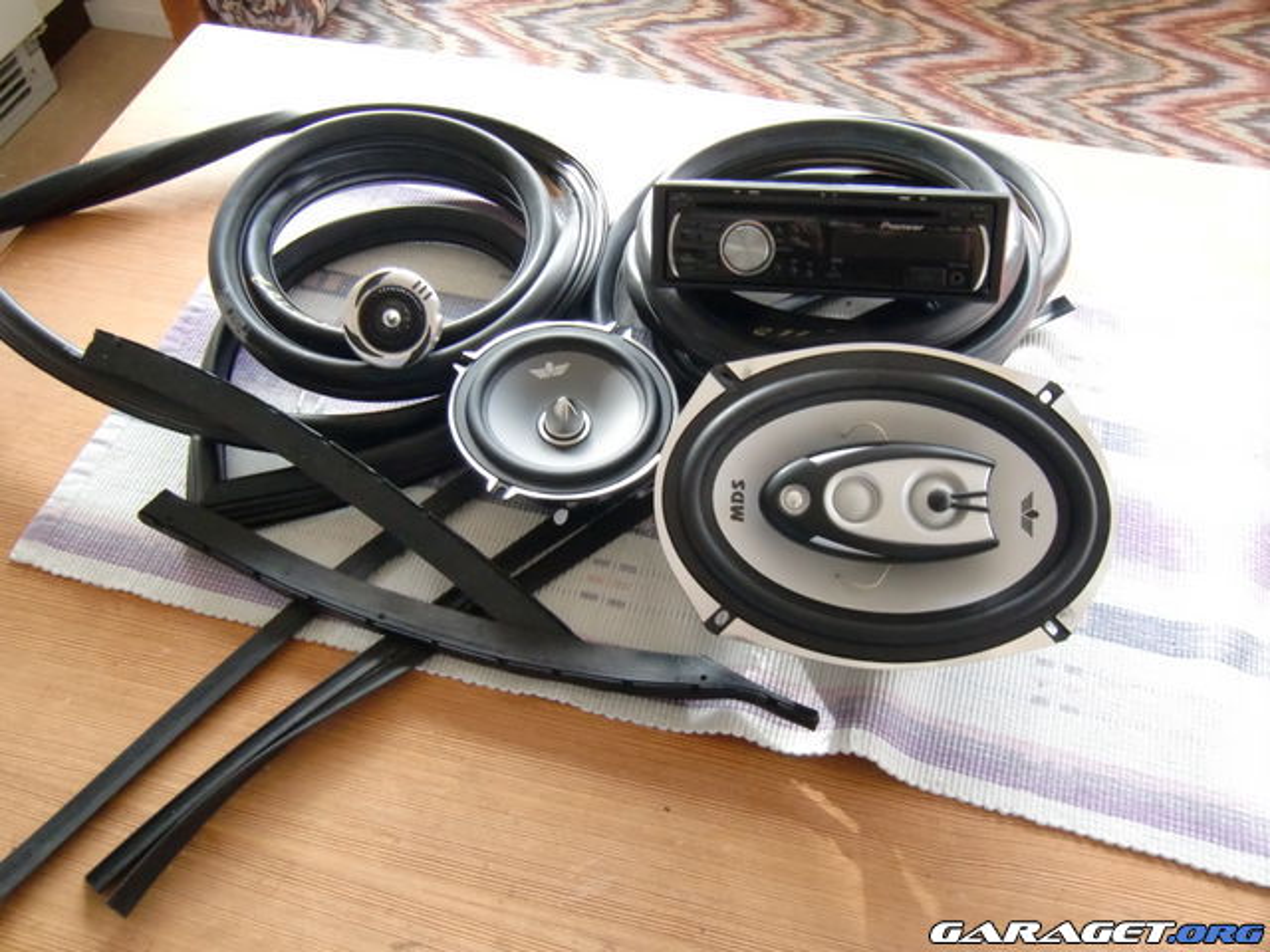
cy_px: 476
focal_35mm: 29
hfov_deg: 61.7
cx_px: 635
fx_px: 1064
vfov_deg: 48.2
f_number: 3.5
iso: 400
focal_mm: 5.2
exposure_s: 1/50
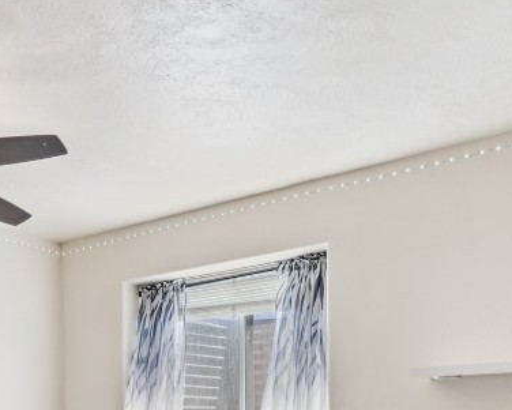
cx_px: 60
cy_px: 497
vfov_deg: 28.4
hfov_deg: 37.9
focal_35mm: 46
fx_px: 697
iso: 320
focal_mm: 16
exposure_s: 1/15
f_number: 7.1
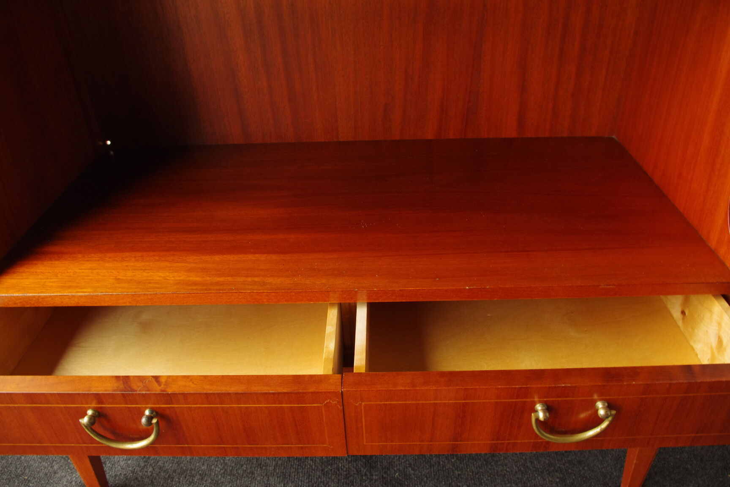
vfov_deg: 47.9
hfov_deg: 67.4
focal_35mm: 27
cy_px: 244
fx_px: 547
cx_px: 365
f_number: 8
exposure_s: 1/40
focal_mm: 18
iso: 800
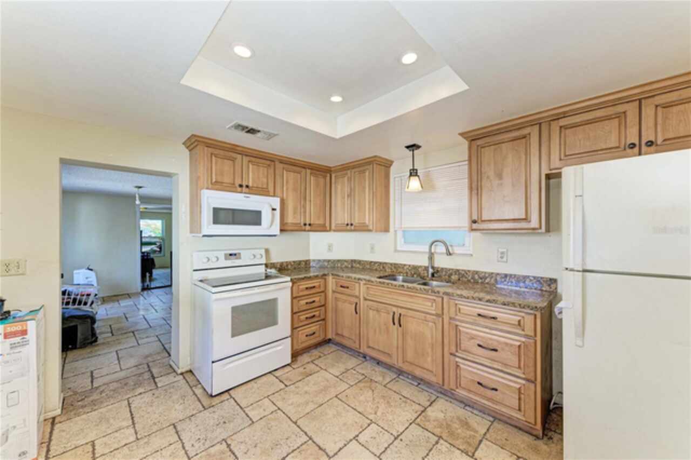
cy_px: 230
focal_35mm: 13
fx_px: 249
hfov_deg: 108.4
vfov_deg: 85.4
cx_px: 346
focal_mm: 13
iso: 200
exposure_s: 1/5
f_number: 9
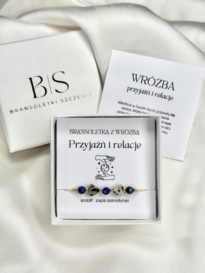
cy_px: 136
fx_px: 379
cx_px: 102
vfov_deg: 39.7
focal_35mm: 48
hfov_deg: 30.3
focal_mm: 6.76
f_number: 1.78
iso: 64
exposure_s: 1/1377
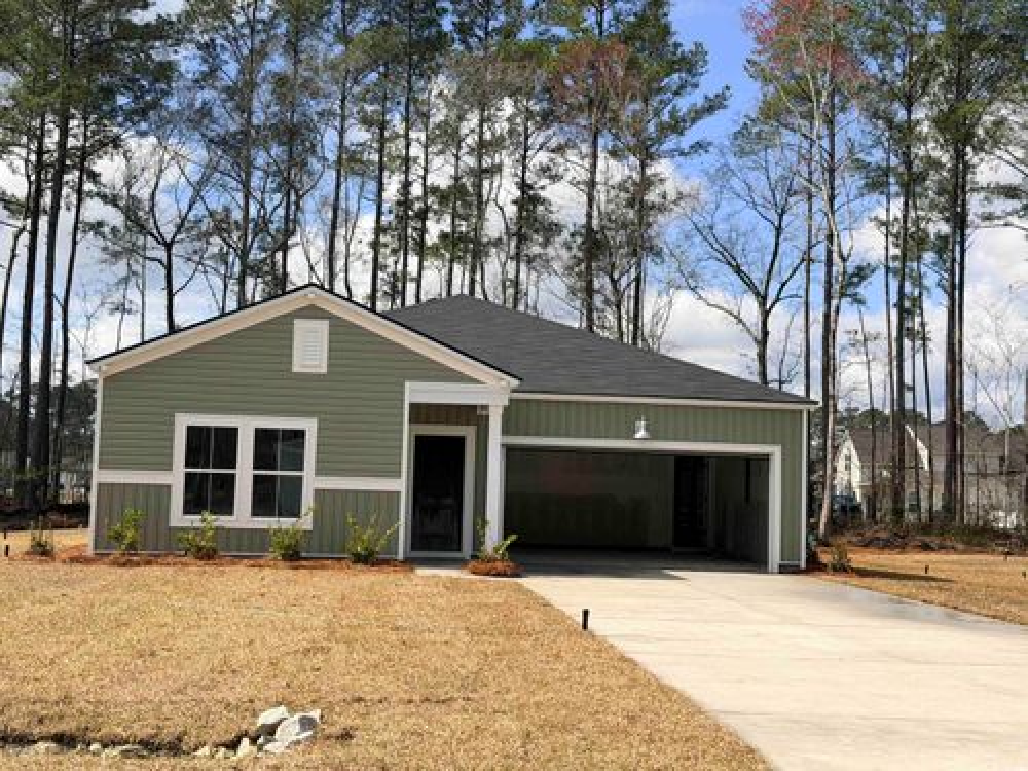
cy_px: 386
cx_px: 514
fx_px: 1425
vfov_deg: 30.3
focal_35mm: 48
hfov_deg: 39.7
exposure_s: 1/5587
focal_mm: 6.76
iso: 64
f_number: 1.78
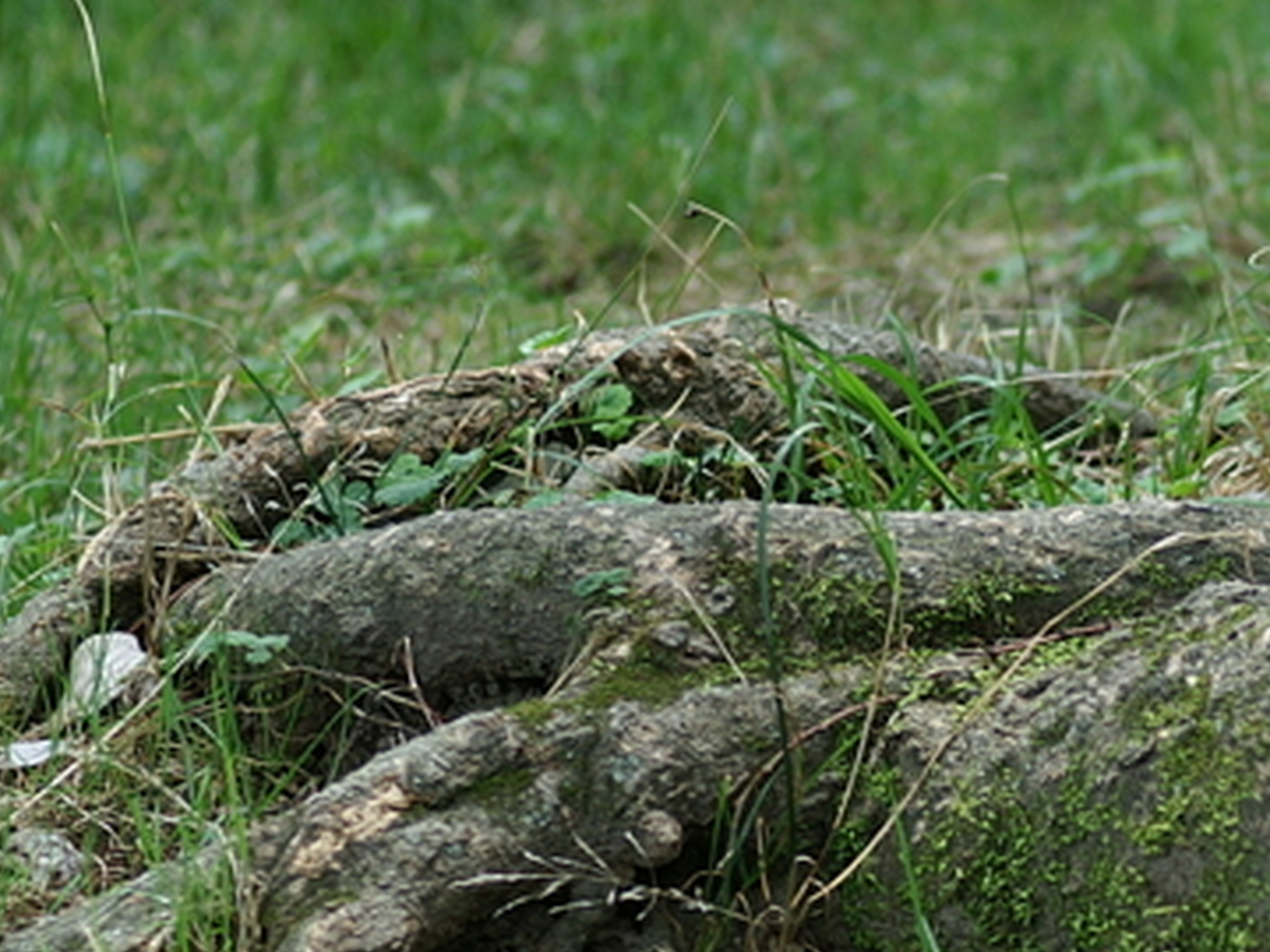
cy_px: 677
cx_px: 1559
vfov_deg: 3.6
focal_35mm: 410
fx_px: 15042
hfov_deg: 4.8
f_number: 3.5
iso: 125
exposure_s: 1/250
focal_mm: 100
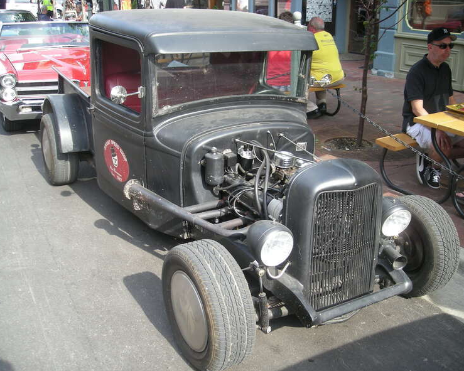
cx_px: 242
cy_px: 187
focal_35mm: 37
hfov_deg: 49.1
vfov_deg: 40.1
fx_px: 508
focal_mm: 5.7
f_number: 2.8
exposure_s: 1/116
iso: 50
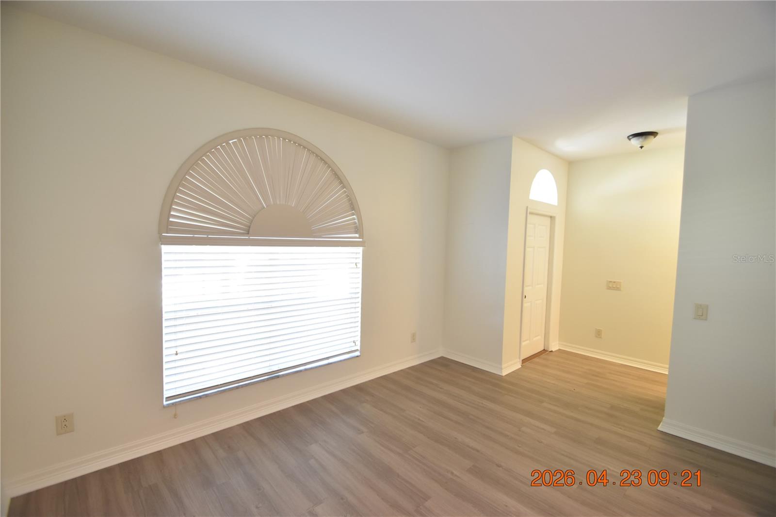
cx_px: 388
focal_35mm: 15
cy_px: 258
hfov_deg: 100.4
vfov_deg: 77.3
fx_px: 323
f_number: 3.5
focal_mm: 10
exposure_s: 1/20
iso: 800
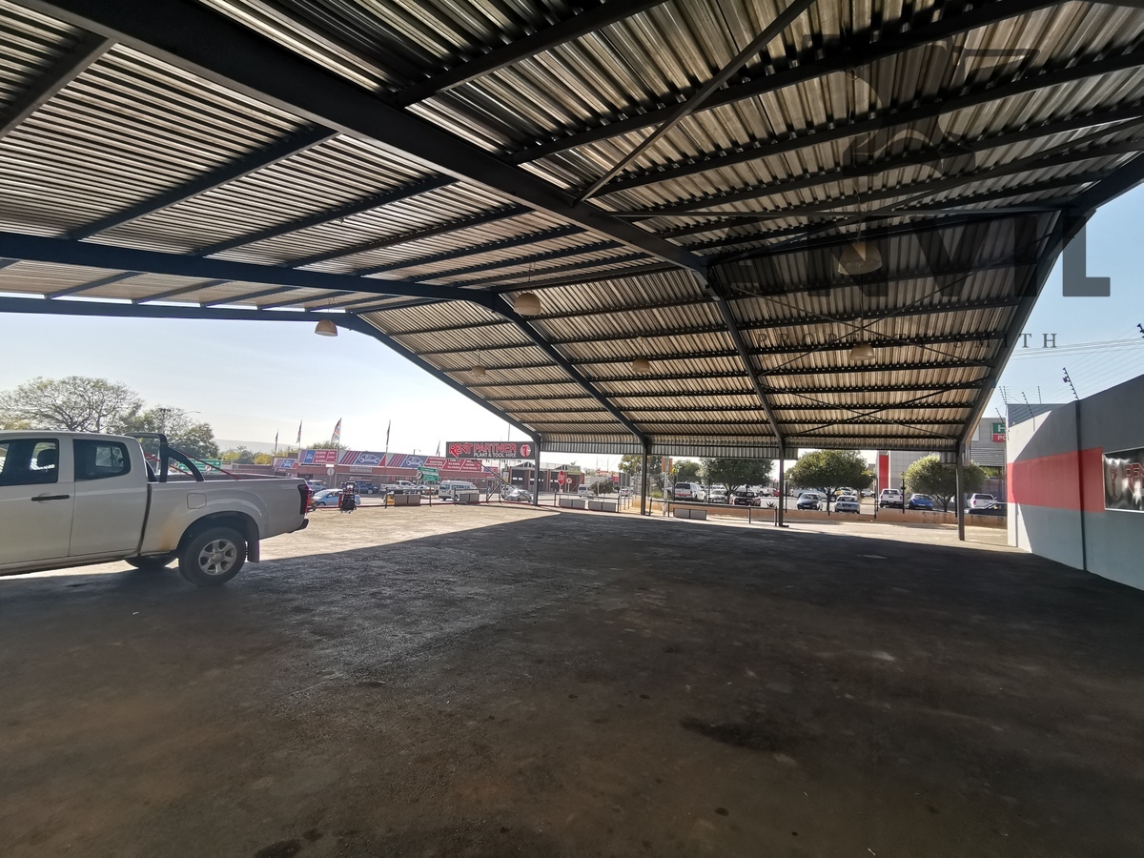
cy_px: 429
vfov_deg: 78.1
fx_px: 529
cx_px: 572
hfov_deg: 94.5
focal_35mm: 16
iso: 50
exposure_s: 1/417
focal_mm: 2.35
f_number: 2.2
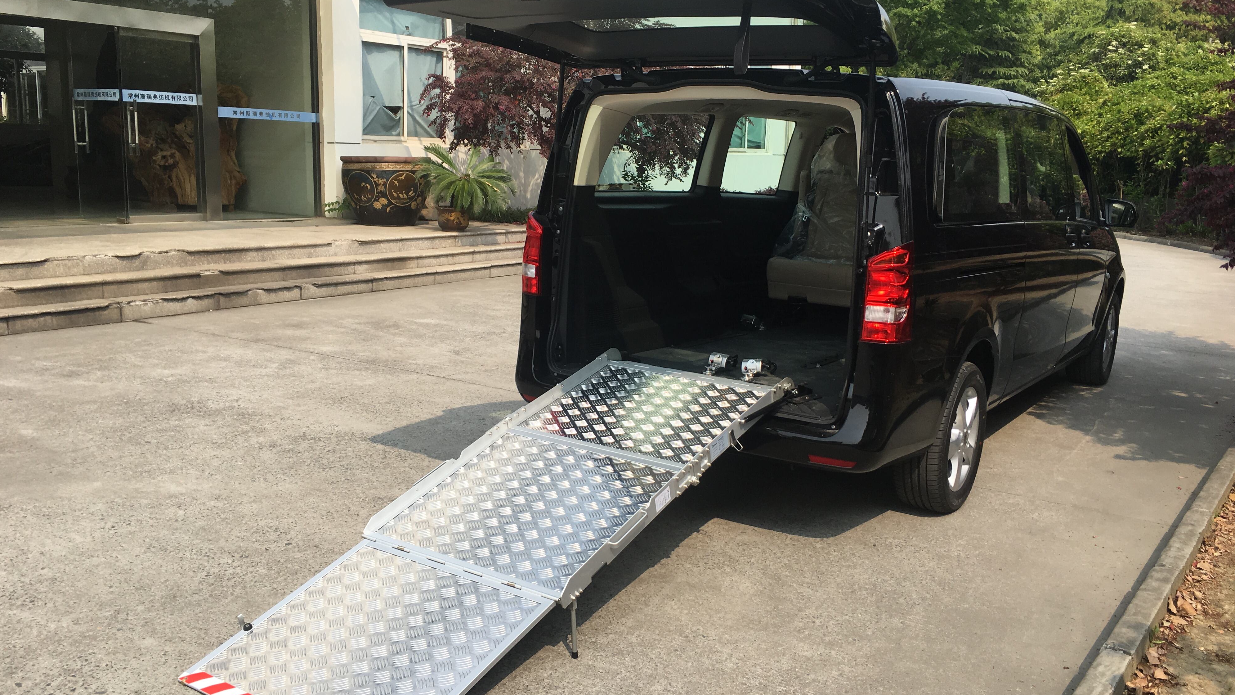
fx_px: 1048
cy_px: 342
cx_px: 614
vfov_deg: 36.7
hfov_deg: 61.0
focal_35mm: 32
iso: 25
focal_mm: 4.15
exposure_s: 1/1221
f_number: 2.2
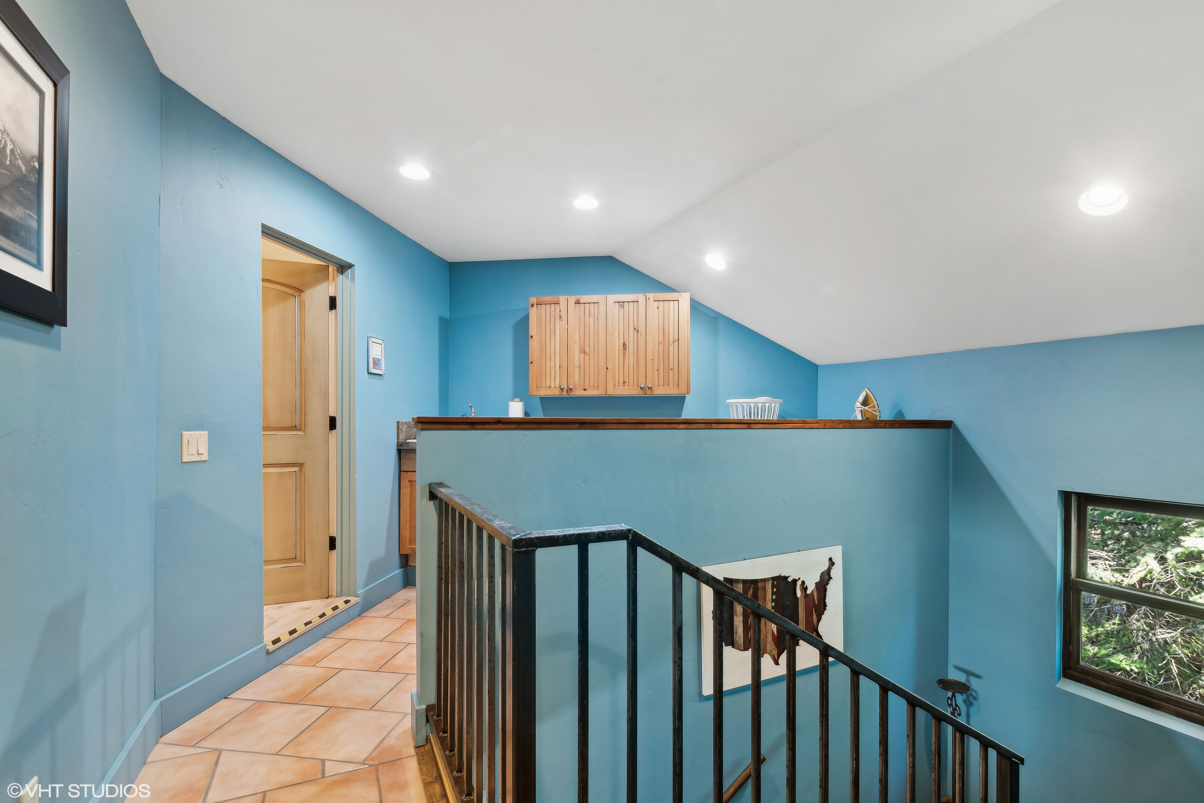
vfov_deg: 73.7
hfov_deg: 96.7
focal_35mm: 16
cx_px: 602
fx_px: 535
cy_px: 402
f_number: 6.3
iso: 200
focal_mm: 11
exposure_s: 1/3.33
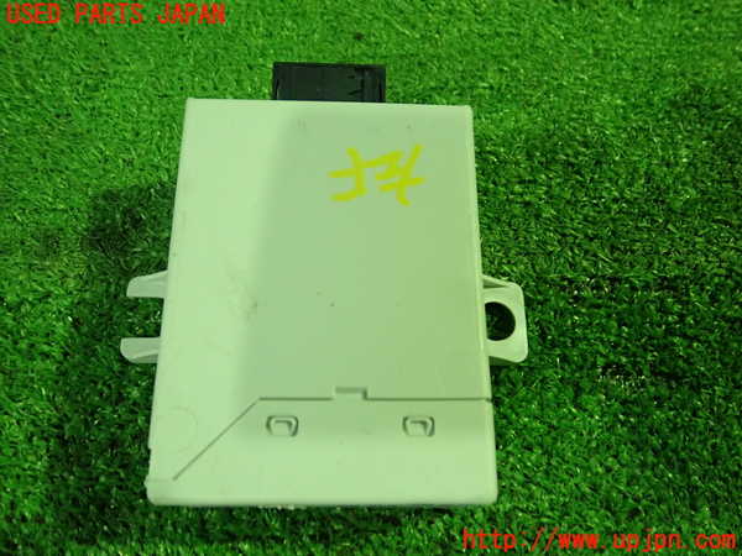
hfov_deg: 60.0
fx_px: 643
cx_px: 371
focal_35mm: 30
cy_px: 278
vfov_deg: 46.8
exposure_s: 1/60
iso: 800
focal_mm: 5.5
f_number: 2.3
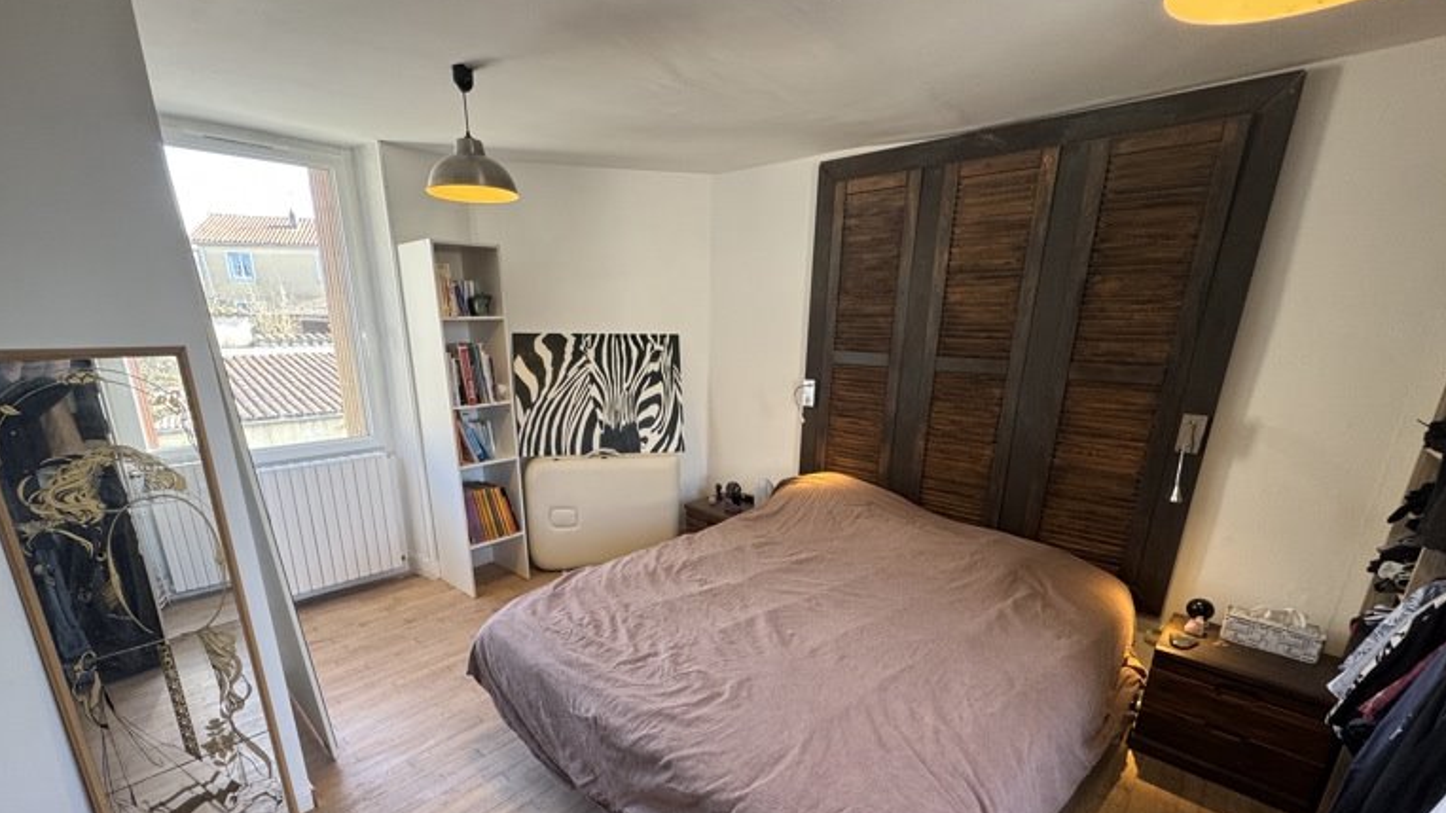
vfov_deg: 66.0
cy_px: 512
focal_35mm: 16
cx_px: 692
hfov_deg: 99.3
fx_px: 613
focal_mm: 2.22
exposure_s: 1/99
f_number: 2.2
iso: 160
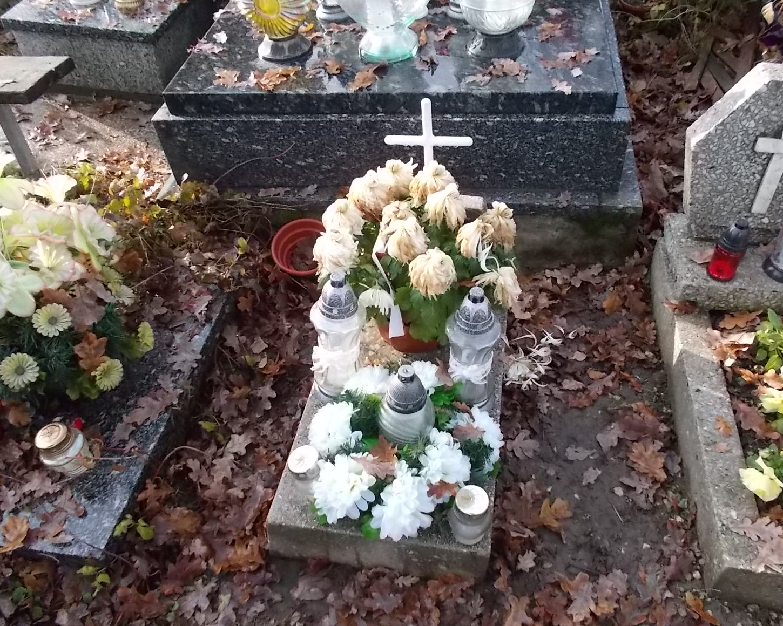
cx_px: 422
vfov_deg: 51.5
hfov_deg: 62.1
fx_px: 649
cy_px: 311
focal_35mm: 28
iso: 400
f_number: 8
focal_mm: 4.6
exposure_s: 1/125
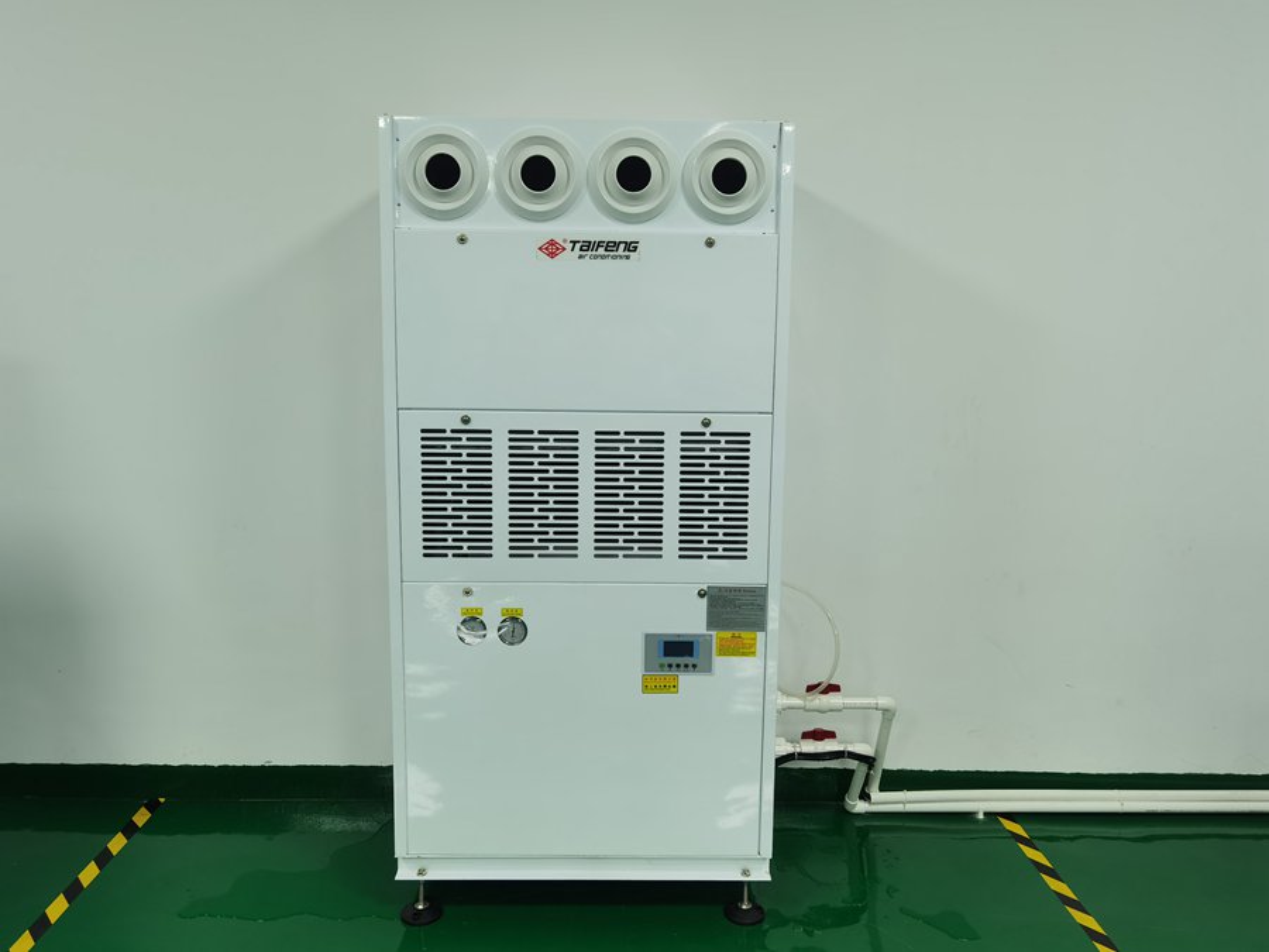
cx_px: 634
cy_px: 476
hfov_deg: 65.3
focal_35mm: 27
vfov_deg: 51.4
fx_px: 990
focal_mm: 6.71
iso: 100
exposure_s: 1/100
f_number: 1.9
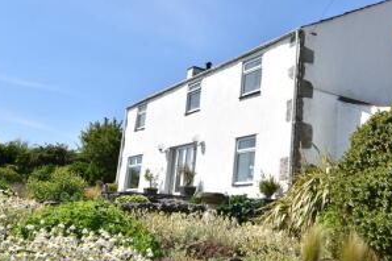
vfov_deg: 27.9
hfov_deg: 40.7
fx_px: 522
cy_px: 97
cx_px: 257
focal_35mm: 48
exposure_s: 1/500
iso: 180
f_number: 8
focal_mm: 20
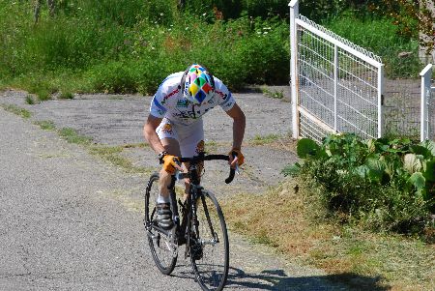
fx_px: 2449
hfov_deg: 10.1
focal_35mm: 202
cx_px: 218
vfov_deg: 6.8
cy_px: 146
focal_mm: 135
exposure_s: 1/125
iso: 100
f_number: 11
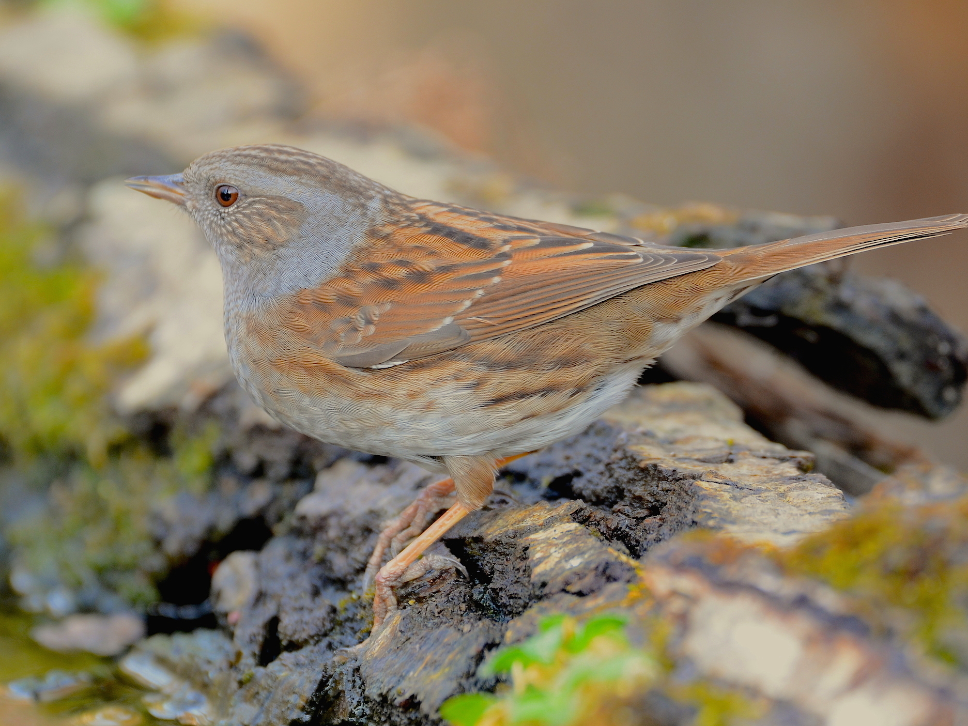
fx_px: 27406
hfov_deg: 2.0
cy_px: 363
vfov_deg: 1.5
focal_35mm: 980
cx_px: 436
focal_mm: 600
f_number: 7.1
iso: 800
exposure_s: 1/125
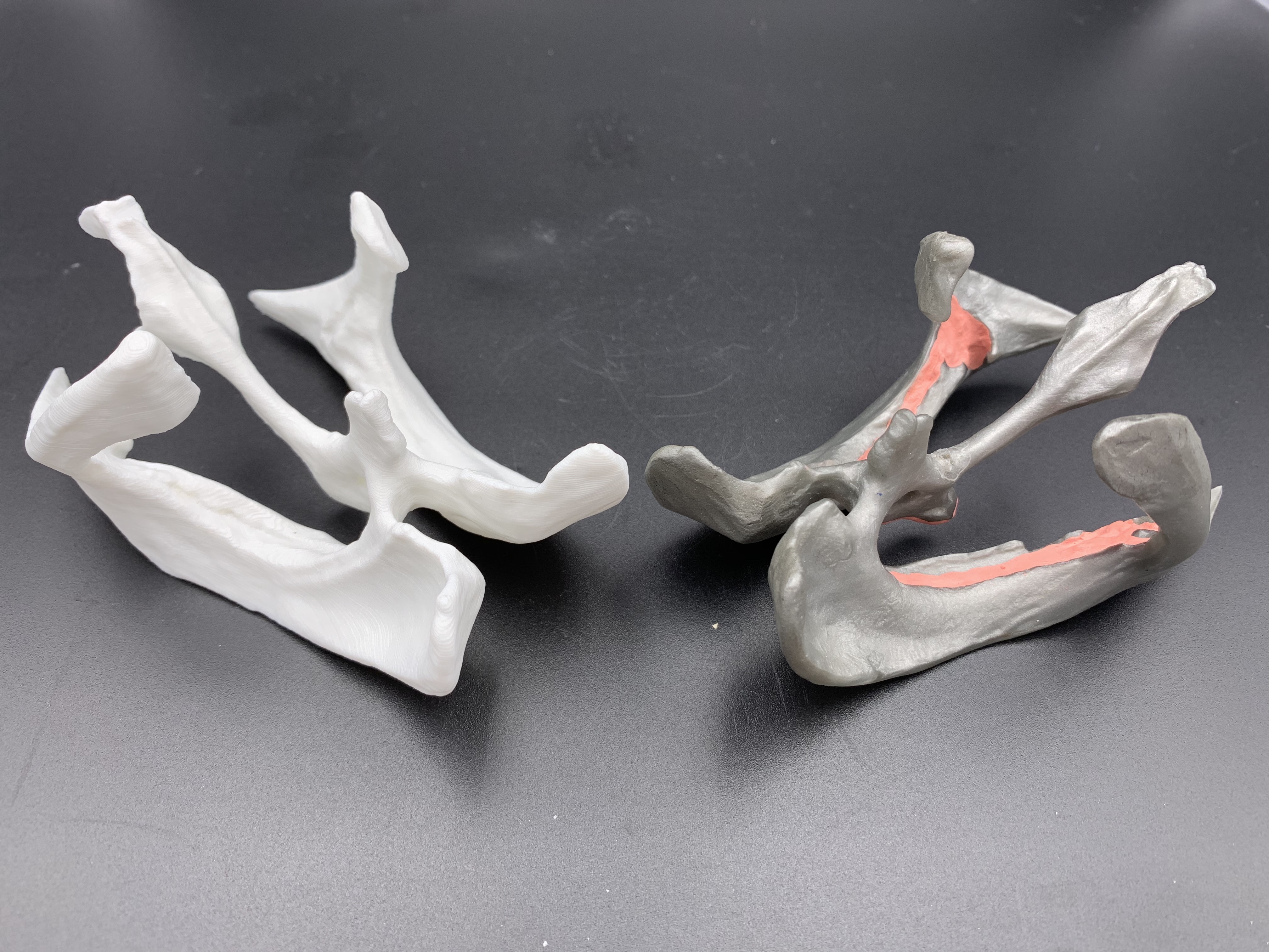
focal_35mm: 26
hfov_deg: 67.3
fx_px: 953
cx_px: 634
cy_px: 476
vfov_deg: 53.1
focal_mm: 4.25
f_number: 1.8
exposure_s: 1/211
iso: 25
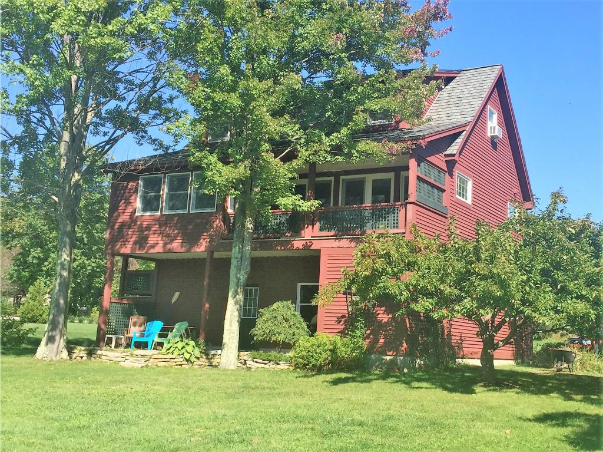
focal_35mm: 29
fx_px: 505
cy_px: 226
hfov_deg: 61.7
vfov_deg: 48.2
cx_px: 302
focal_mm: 4.15
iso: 32
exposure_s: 1/1041
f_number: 2.2
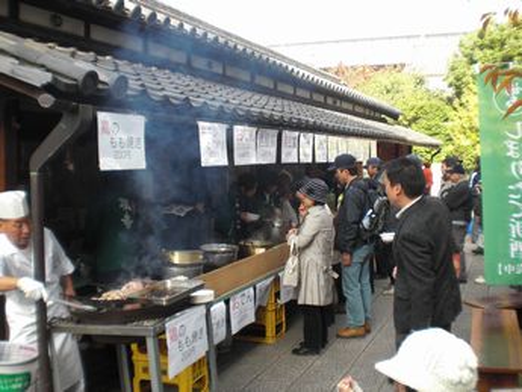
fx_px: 573
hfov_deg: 49.0
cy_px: 196
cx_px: 261
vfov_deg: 37.7
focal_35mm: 38
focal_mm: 6.3
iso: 64
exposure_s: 1/160
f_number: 3.1
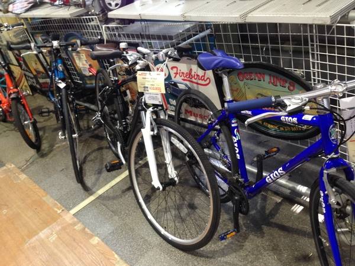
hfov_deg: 55.4
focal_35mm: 33
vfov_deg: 42.9
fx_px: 338
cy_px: 133
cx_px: 178
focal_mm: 4.12
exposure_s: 1/20
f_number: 2.4
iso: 100
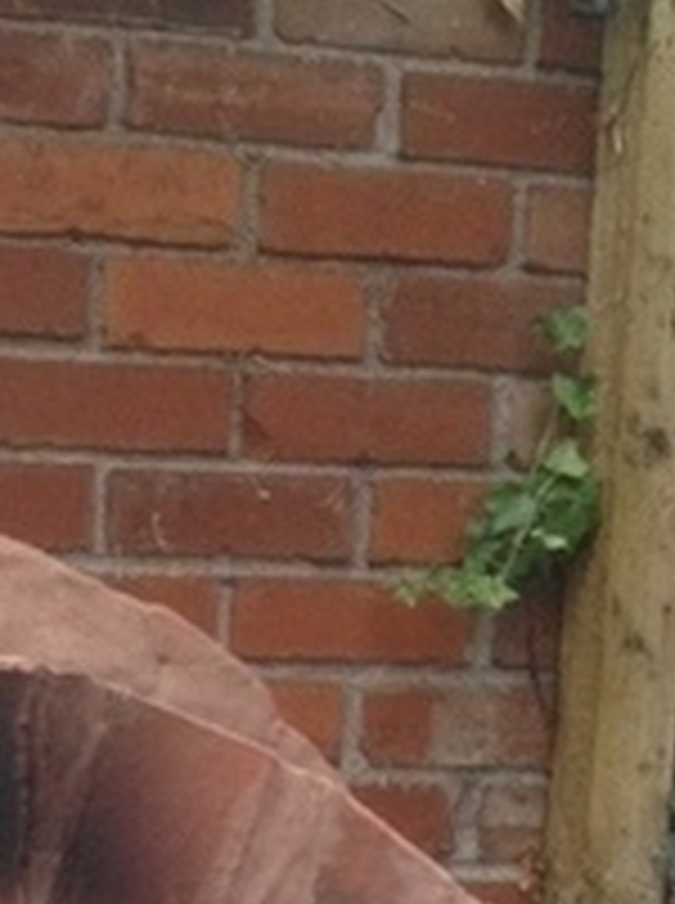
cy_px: 1511
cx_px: -45
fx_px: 3495
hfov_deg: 10.9
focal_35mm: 134
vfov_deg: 13.5
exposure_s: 1/20
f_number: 2.4
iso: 80
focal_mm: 4.28
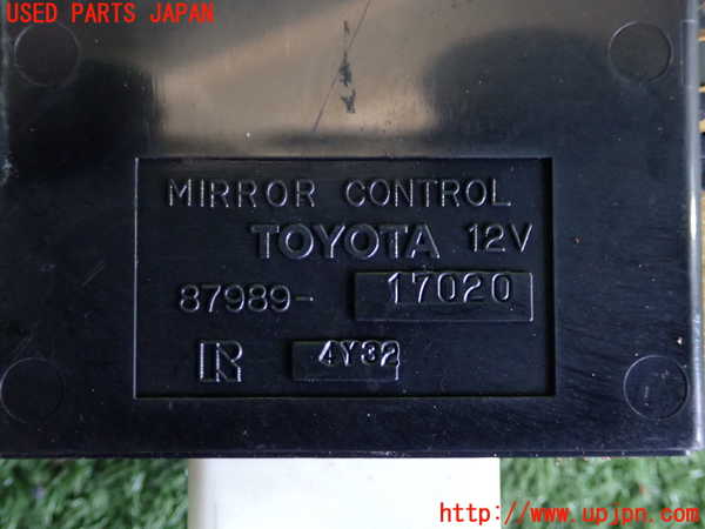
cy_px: 264
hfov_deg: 42.9
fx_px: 896
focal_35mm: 44
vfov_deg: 32.9
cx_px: 352
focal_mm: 7.84
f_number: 2.9
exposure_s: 1/10
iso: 1250
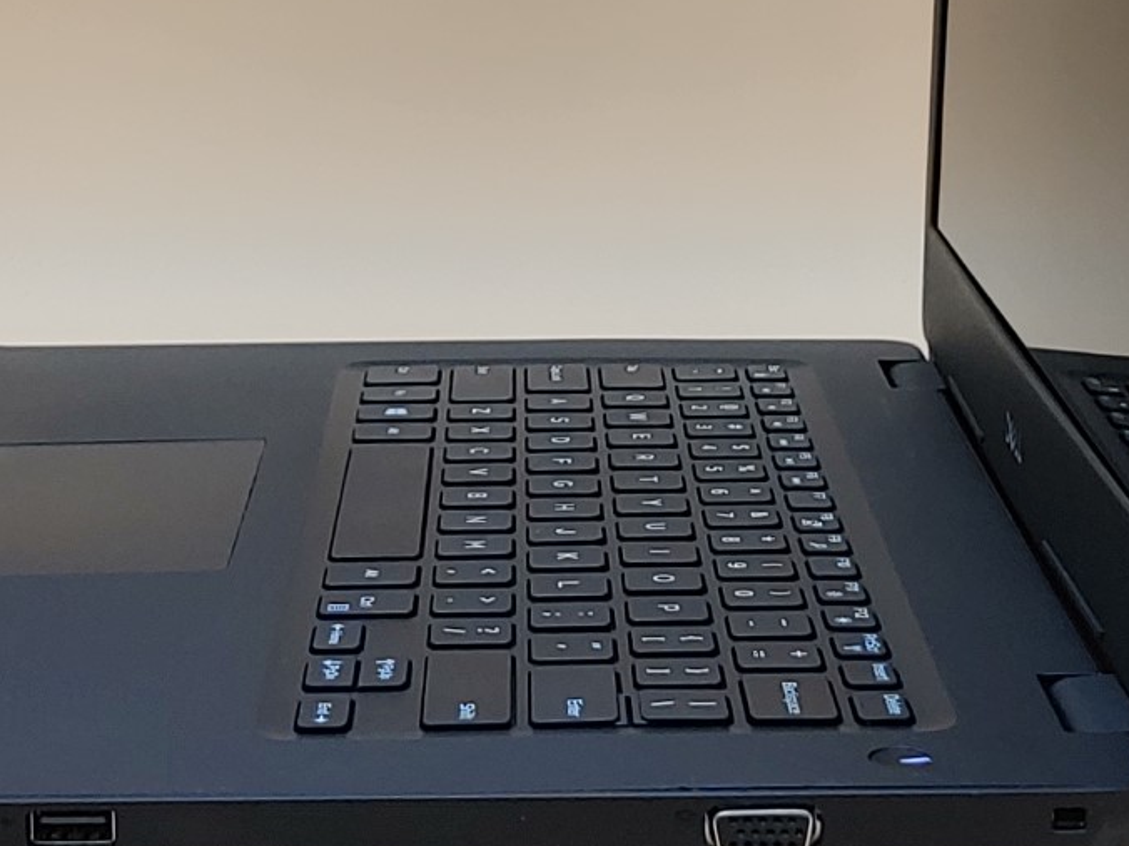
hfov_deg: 20.0
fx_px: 3196
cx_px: 506
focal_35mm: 98
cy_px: 103
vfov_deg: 14.9
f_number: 1.8
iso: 50
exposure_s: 1/71
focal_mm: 4.36
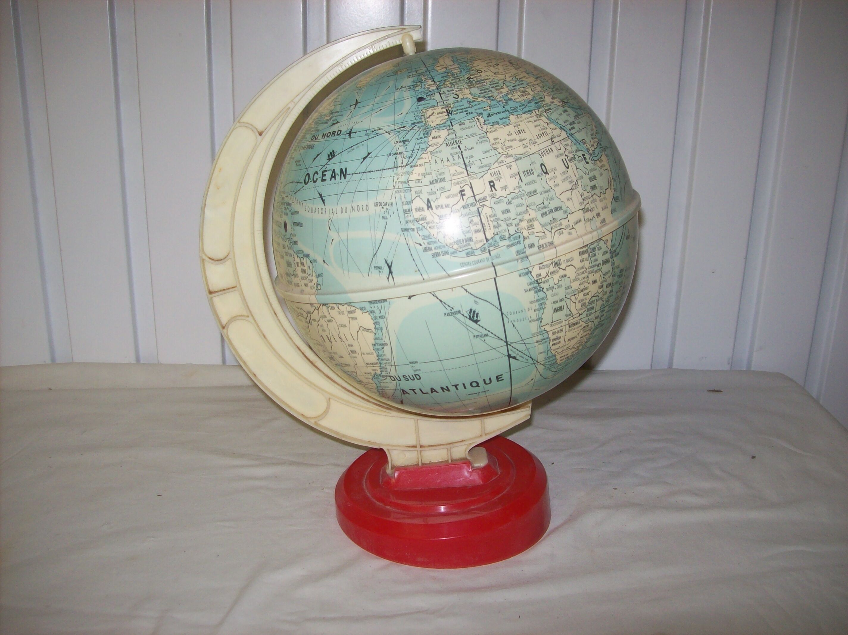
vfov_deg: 39.6
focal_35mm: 36
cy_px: 318
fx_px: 882
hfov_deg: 51.4
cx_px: 424
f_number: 2.7
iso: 80
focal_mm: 6
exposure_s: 1/64
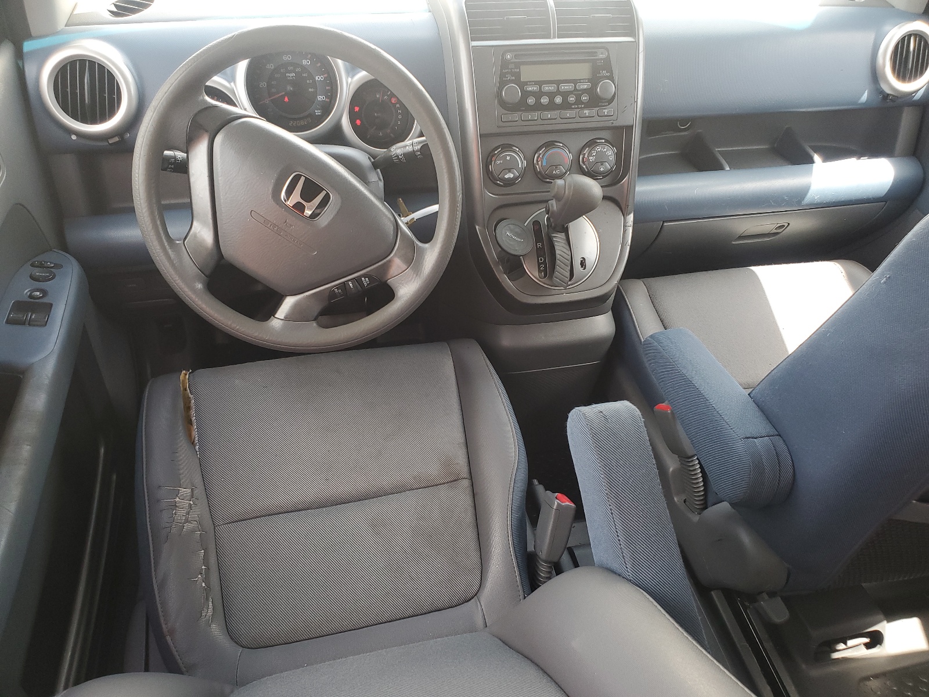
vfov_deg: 53.1
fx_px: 698
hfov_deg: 67.3
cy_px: 348
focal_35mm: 26
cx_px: 464
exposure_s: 1/120
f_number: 1.5
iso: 85
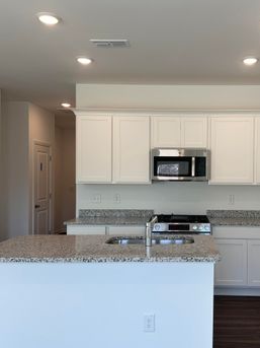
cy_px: 182
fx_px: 351
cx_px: 188
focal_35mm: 35
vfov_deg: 52.6
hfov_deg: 39.8
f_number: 1.78
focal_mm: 6.86
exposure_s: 1/230
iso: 64
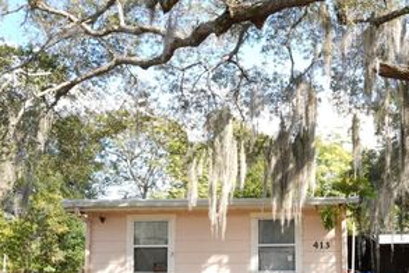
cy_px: 209
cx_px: 311
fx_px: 466
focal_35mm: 41
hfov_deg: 45.6
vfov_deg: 32.0
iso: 64
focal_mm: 24
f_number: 22
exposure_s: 1/4
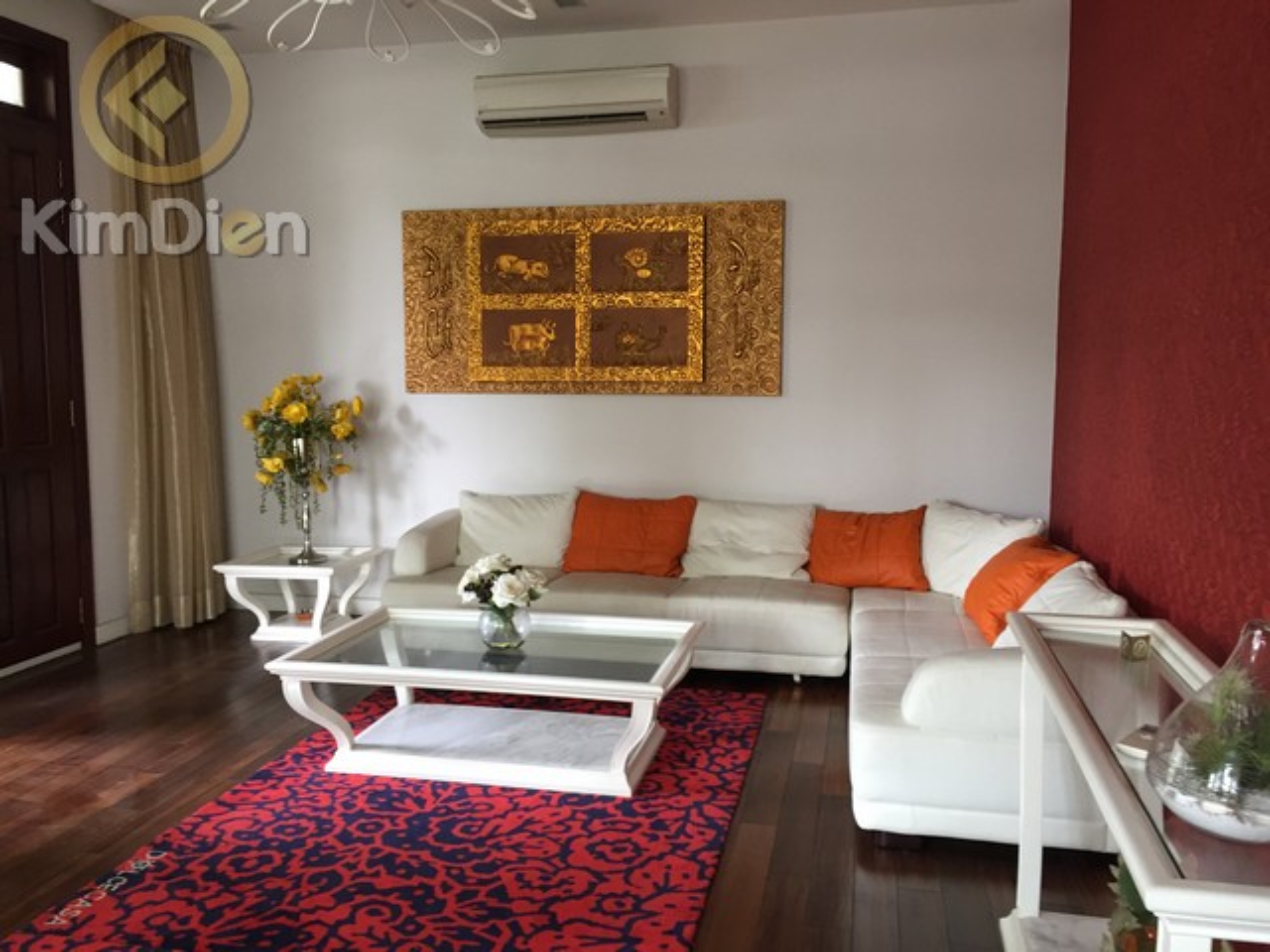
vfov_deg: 48.2
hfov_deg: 61.7
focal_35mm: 29
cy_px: 476
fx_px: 1064
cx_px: 635
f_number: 2.2
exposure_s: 1/33
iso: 125
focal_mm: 4.15
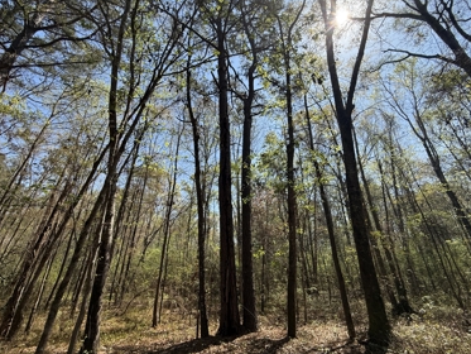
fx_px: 204
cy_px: 171
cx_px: 231
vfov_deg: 81.7
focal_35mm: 15
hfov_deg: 98.1
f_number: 2.2
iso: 50
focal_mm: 2.22
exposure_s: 1/970
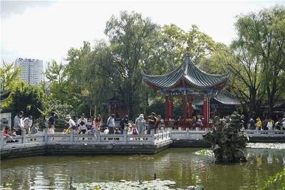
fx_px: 364
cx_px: 142
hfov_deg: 42.7
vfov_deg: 29.3
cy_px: 95
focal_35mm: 46
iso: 800
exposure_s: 1/2000
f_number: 4
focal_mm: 46
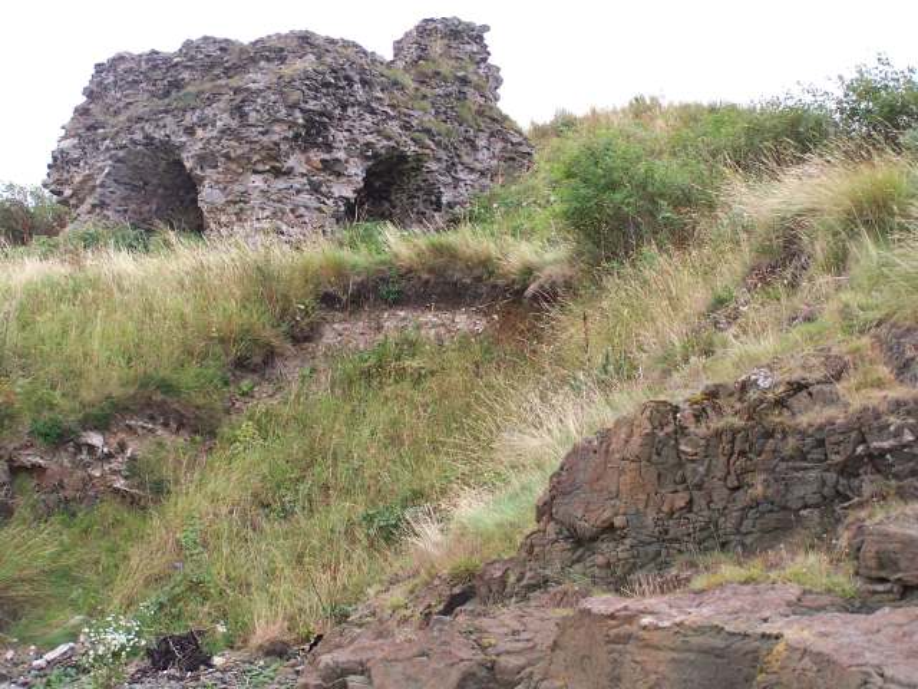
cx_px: 459
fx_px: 1777
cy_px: 344
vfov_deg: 21.9
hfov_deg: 29.0
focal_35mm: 67
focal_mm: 11.1
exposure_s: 1/125
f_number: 3.2
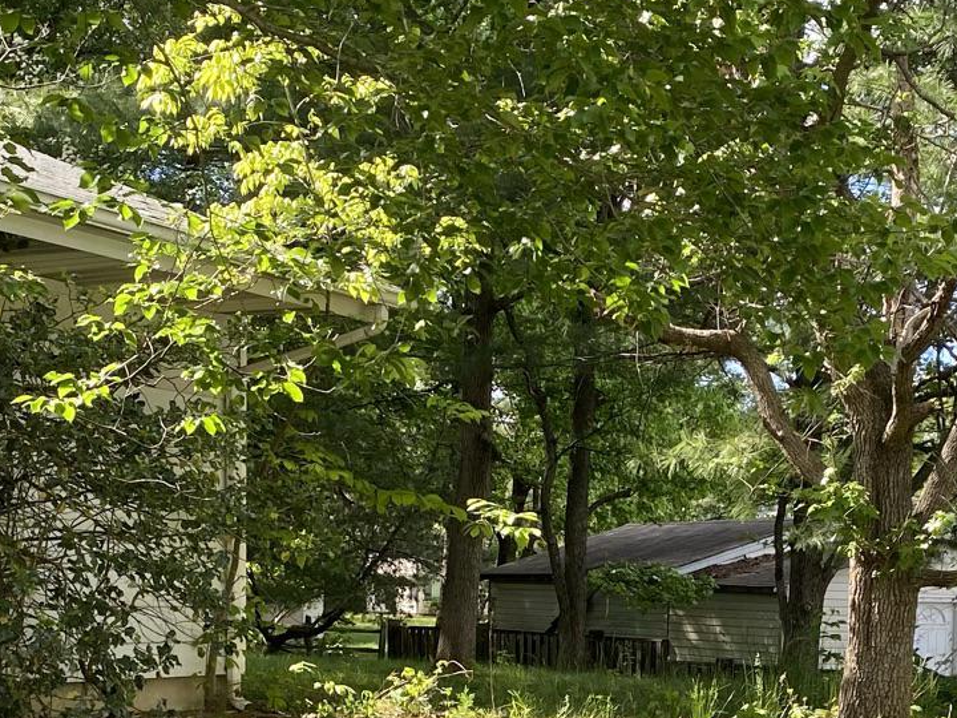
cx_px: 651
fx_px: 2046
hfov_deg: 26.2
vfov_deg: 19.0
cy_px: 812
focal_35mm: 74
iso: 32
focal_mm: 4.25
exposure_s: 1/394
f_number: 1.8
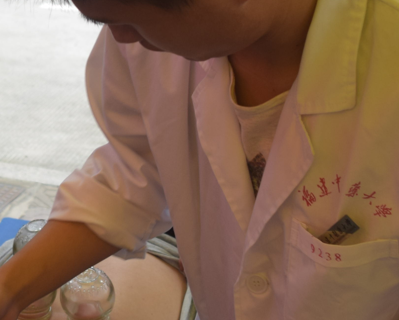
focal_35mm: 94
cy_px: 134
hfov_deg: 19.1
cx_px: -93
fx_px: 1110
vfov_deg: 16.4
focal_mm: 18
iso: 250
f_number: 4
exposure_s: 1/400
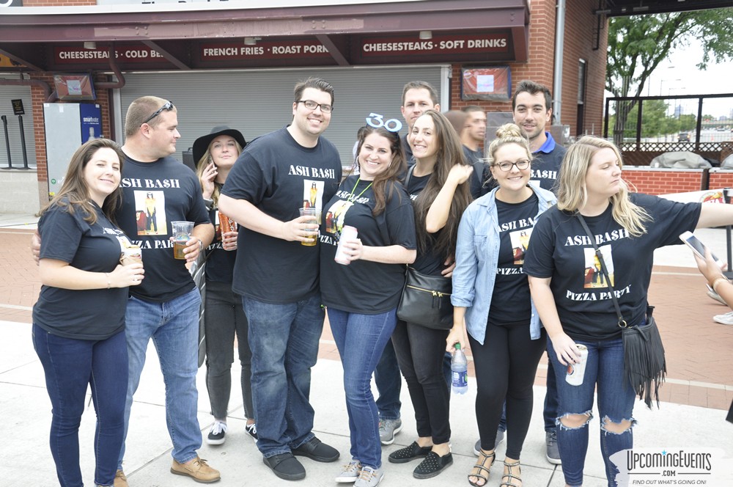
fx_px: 793
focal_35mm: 39
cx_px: 366
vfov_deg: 34.1
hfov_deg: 49.6
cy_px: 244
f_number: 7.1
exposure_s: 1/50
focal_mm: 26
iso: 400
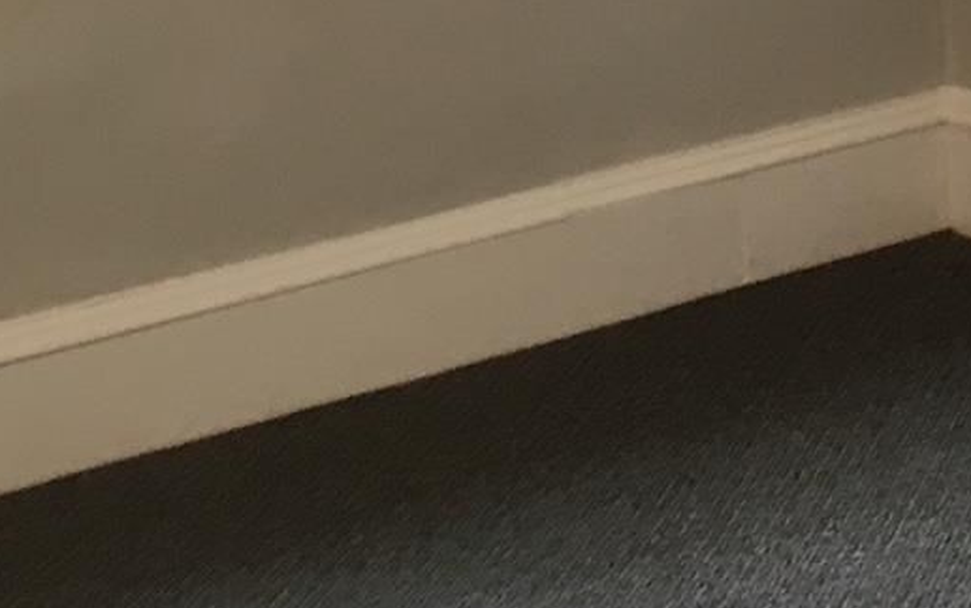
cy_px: -634
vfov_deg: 10.1
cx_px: 1464
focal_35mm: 120
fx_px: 3177
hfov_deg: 15.9
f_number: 2.2
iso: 80
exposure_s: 1/30
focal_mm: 4.15
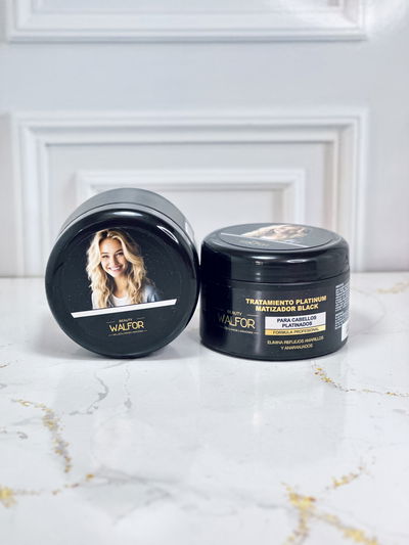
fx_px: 1213
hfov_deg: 19.1
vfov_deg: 25.3
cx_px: 204
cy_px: 272
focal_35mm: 77
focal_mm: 9
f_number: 2.8
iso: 200
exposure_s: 1/100
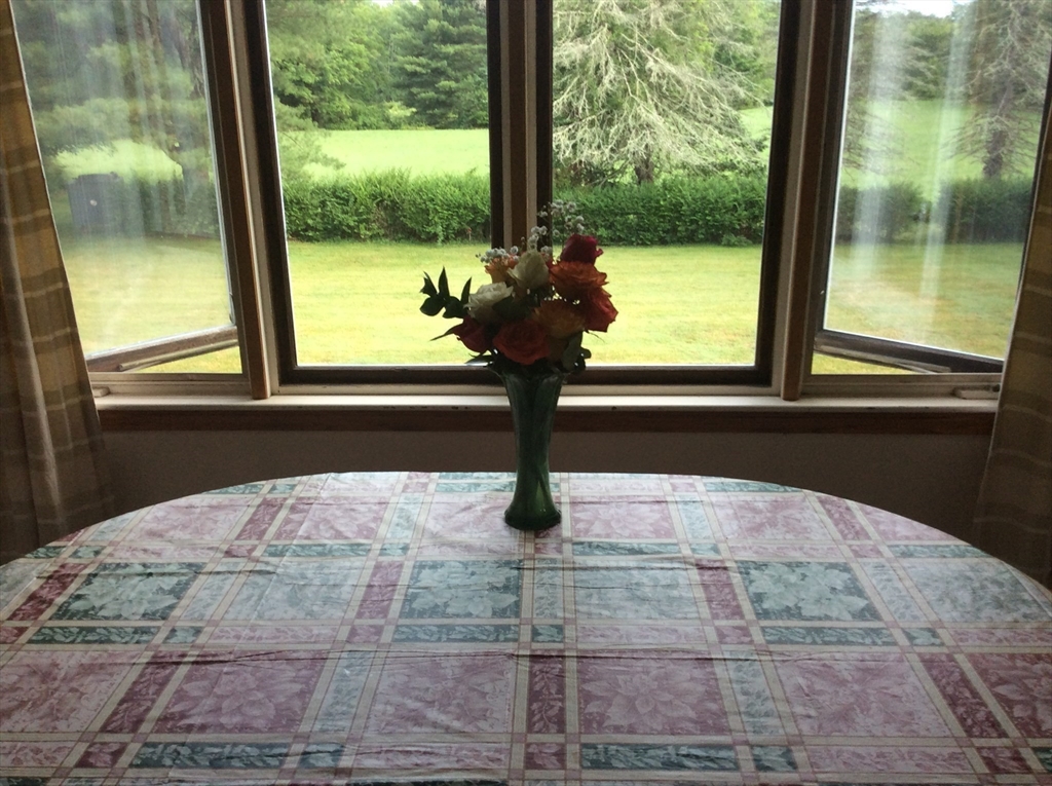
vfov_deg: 44.1
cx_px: 526
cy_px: 393
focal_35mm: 32
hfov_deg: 56.9
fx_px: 971
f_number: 2.4
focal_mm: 3.3
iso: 50
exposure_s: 1/120
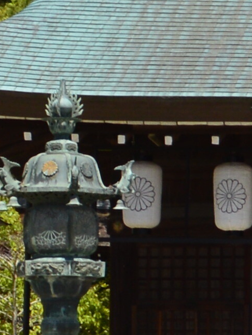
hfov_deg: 5.6
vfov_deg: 8.2
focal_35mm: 241
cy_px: 212
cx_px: 864
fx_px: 2337
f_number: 8
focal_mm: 18
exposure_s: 1/250
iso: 100
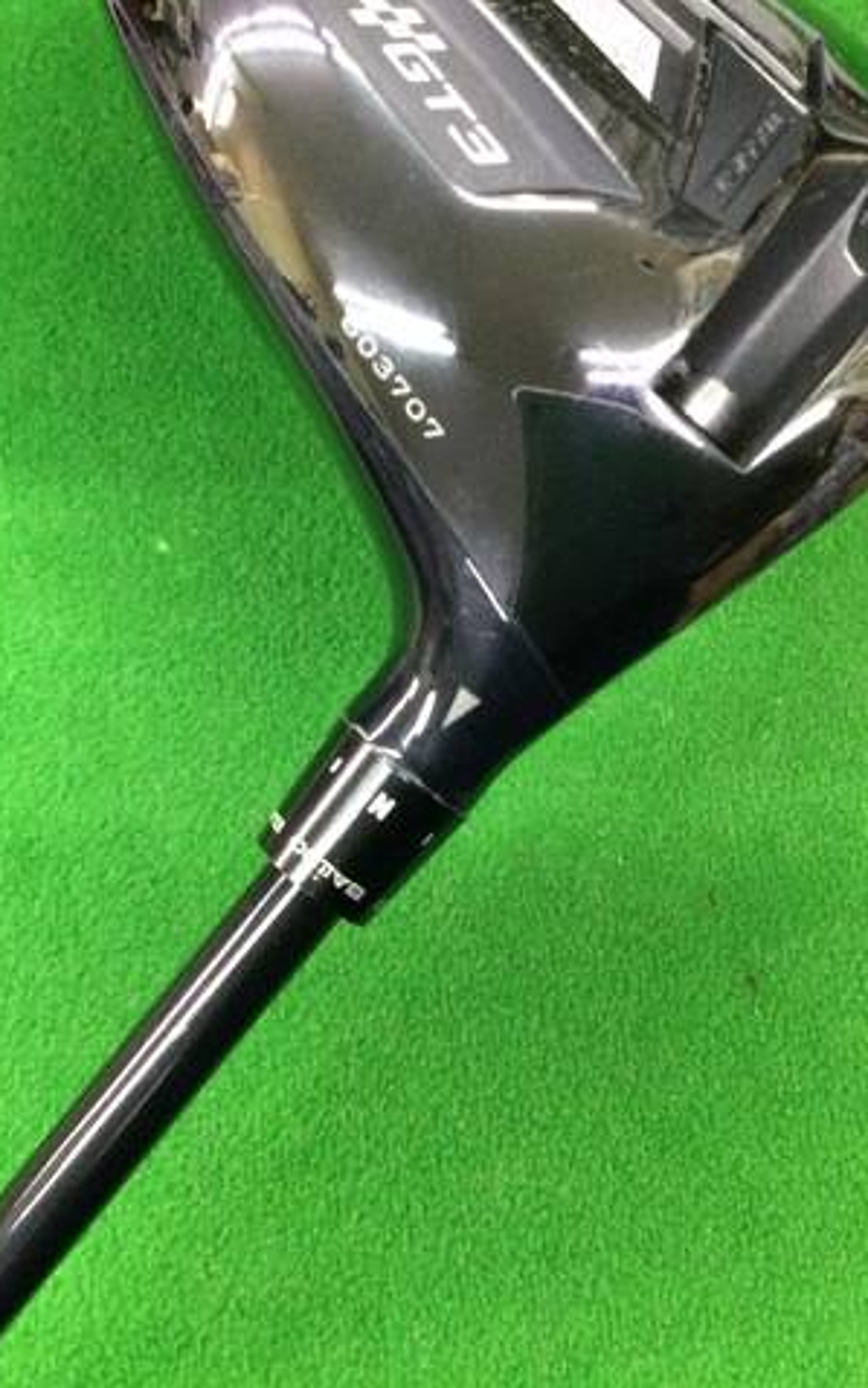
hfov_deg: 29.1
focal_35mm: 44
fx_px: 1664
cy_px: 694
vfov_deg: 45.3
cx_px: 314
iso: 200
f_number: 2.4
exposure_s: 1/24
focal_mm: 3.3
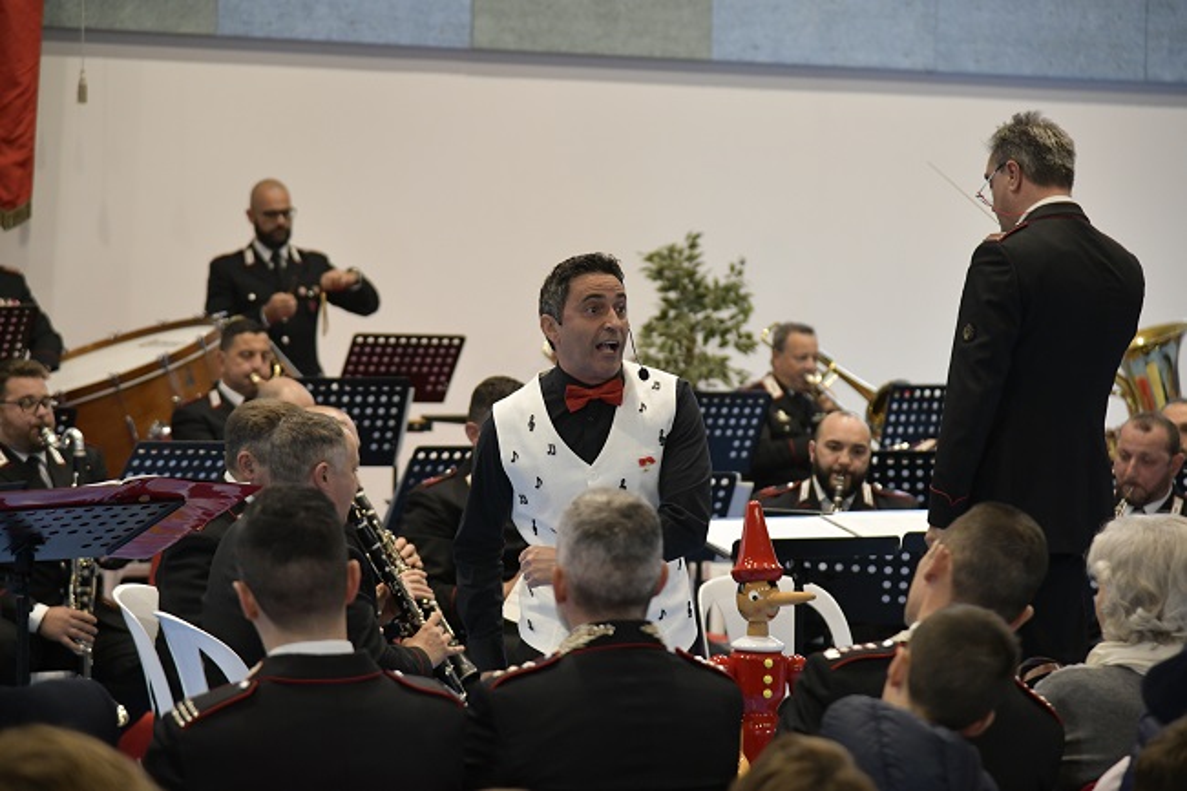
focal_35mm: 120
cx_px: 594
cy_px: 396
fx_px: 3955
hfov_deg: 17.1
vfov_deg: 11.4
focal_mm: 120
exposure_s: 1/160
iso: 2800
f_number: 4.5
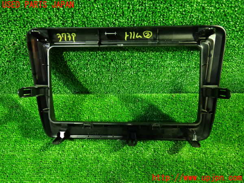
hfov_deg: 60.0
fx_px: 211
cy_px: 92
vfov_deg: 46.8
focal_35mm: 30
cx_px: 122
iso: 800
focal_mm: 5.4
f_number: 2.3
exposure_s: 1/20
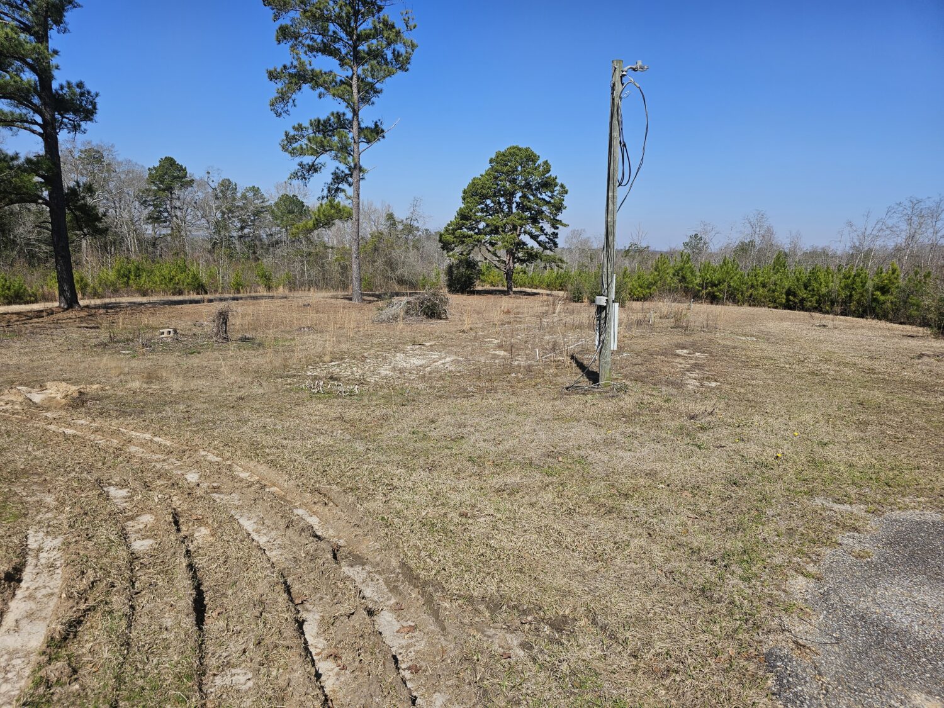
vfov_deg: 58.9
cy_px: 354
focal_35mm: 23
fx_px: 627
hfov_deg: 73.9
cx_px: 472
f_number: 1.7
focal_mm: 6.3
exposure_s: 1/1030
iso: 10
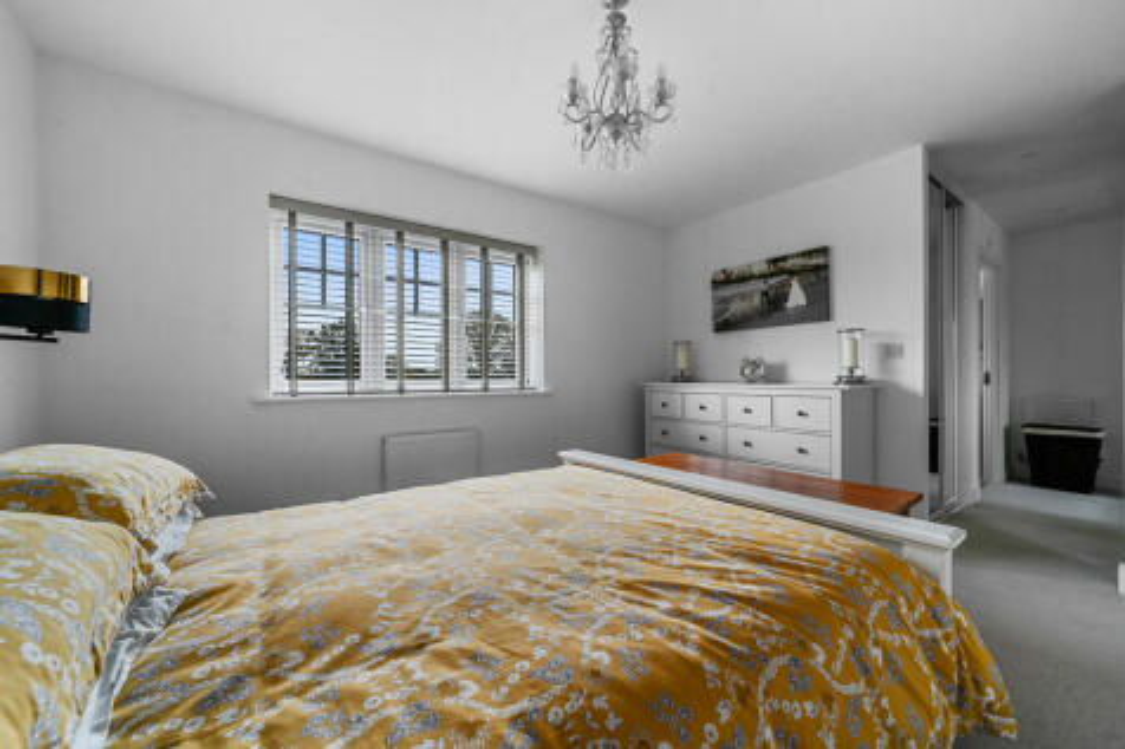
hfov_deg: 104.3
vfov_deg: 81.2
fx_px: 437
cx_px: 562
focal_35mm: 14
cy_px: 374
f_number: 8
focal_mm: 14
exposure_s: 1/1.67
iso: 400
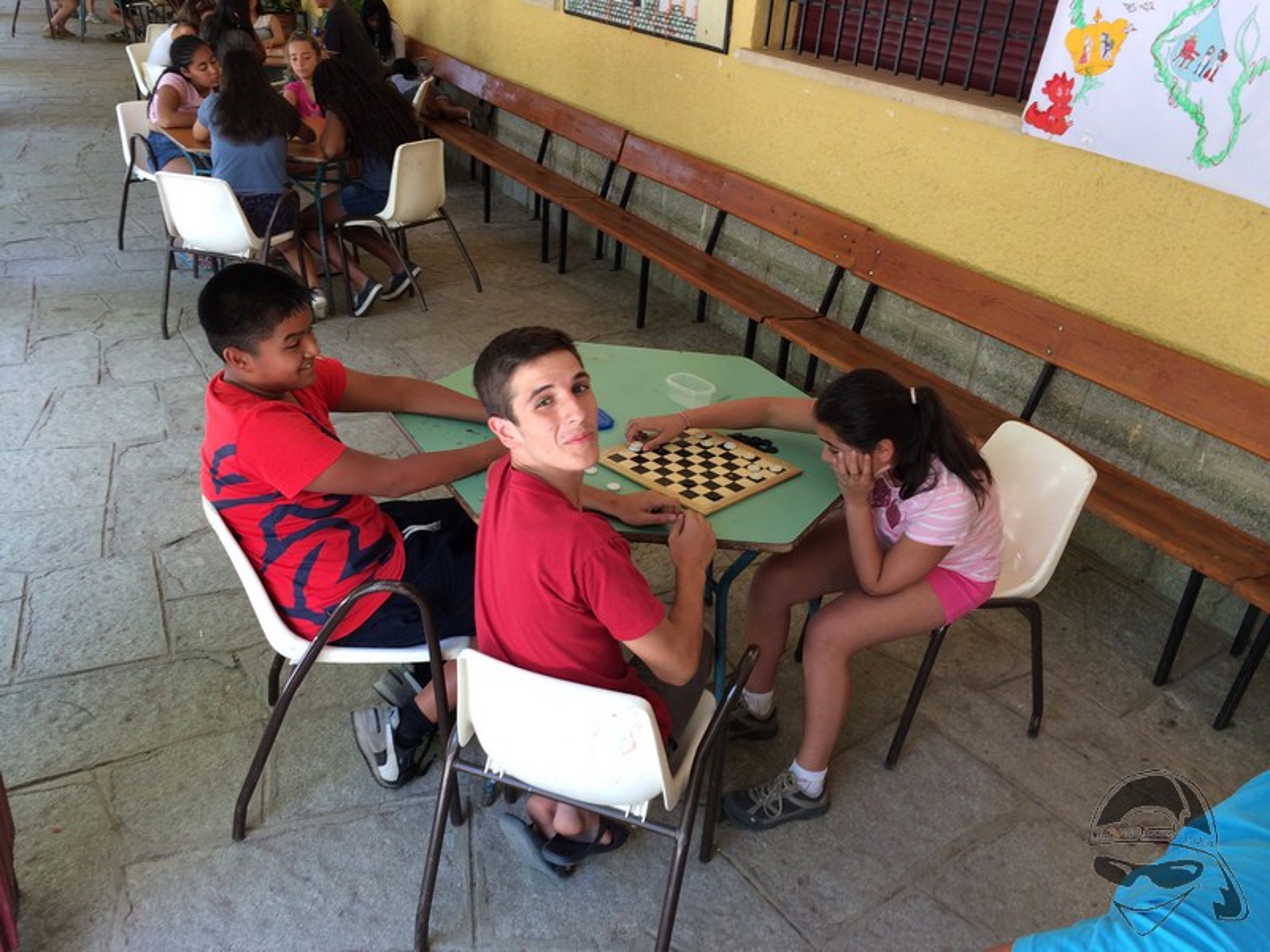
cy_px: 476
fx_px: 1064
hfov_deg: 61.7
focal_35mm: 29
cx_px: 635
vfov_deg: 48.2
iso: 32
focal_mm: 4.15
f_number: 2.2
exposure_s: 1/50
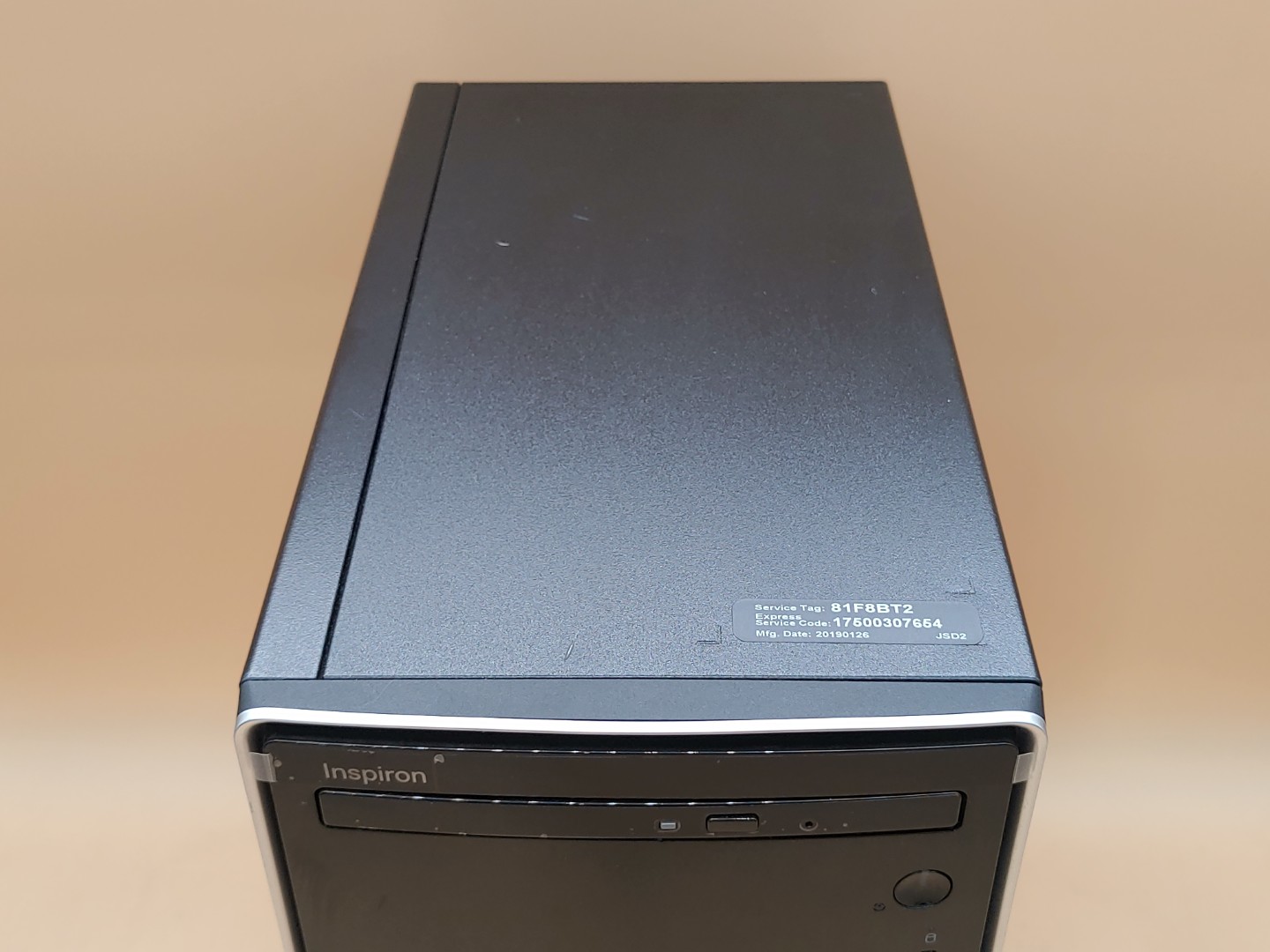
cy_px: 476
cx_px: 635
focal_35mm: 41
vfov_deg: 35.1
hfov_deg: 45.8
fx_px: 1504
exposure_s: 1/60
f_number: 1.8
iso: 50
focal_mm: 4.36
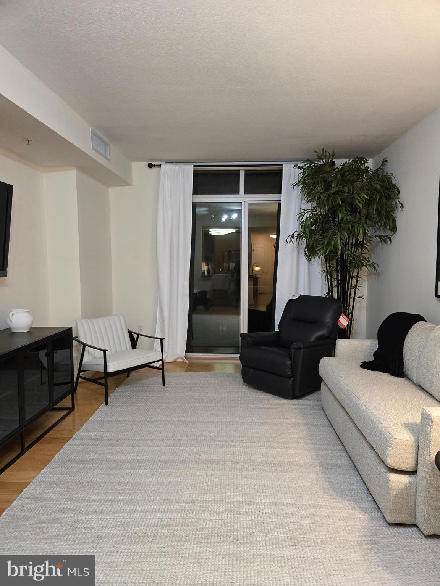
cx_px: 220
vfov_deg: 73.9
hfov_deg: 58.9
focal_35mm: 23
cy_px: 293
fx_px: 390
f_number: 1.8
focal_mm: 5.4
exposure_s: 1/120
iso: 640
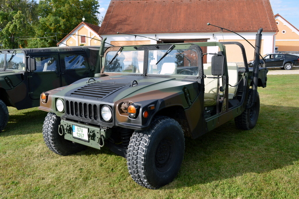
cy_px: 100
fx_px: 262
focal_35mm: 32
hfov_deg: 59.5
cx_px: 150
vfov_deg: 41.7
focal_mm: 21
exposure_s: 1/200
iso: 100
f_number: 7.1
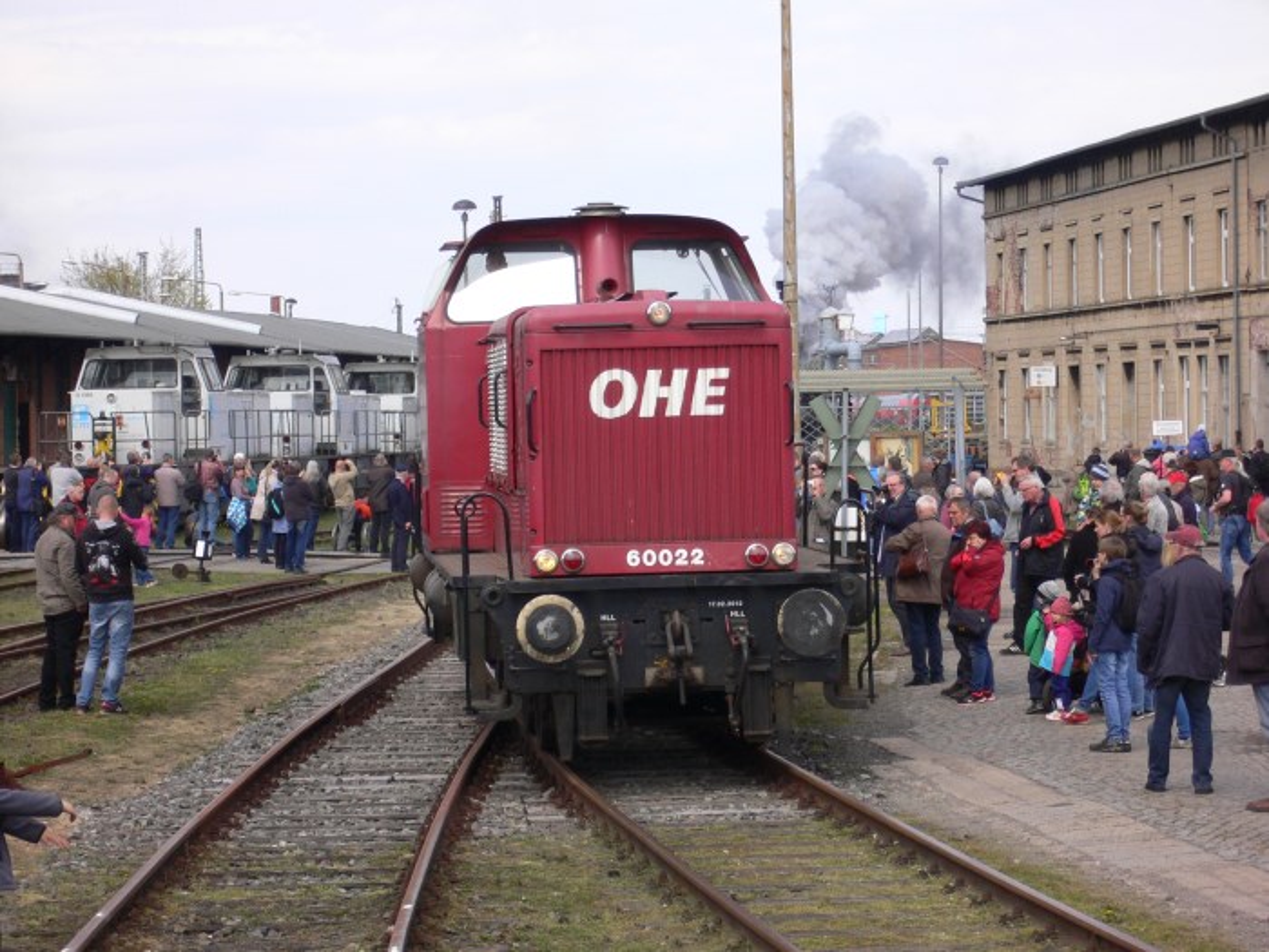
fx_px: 3849
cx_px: 634
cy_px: 476
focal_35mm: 105
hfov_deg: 18.7
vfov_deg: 14.1
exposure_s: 1/320
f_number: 5
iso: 100
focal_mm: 17.4
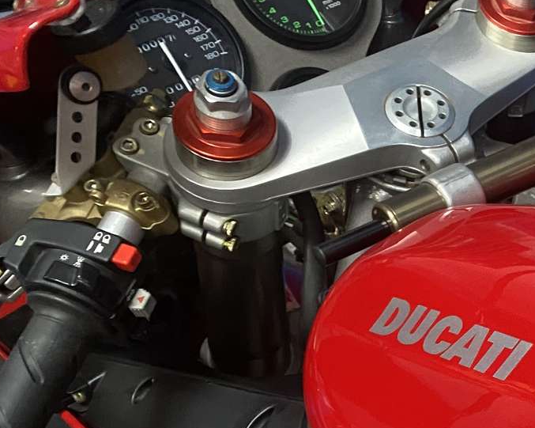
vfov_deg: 19.7
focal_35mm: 75
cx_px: 778
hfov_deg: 21.7
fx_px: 1187
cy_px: 451
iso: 500
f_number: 1.8
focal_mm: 4.25
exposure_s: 1/43
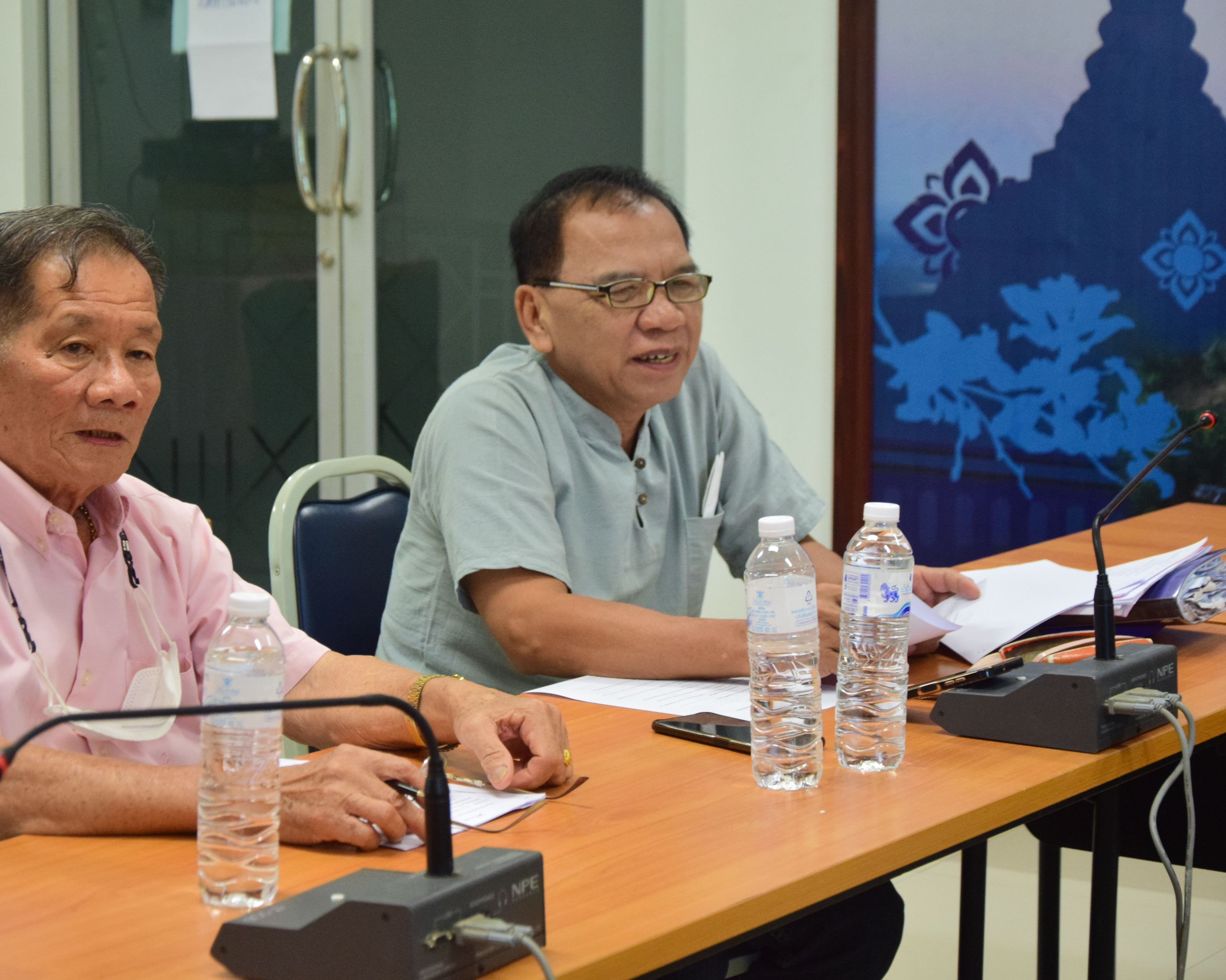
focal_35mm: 98
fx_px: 3556
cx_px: 495
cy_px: 490
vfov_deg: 15.7
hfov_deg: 19.5
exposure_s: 1/125
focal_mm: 58
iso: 1600
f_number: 5
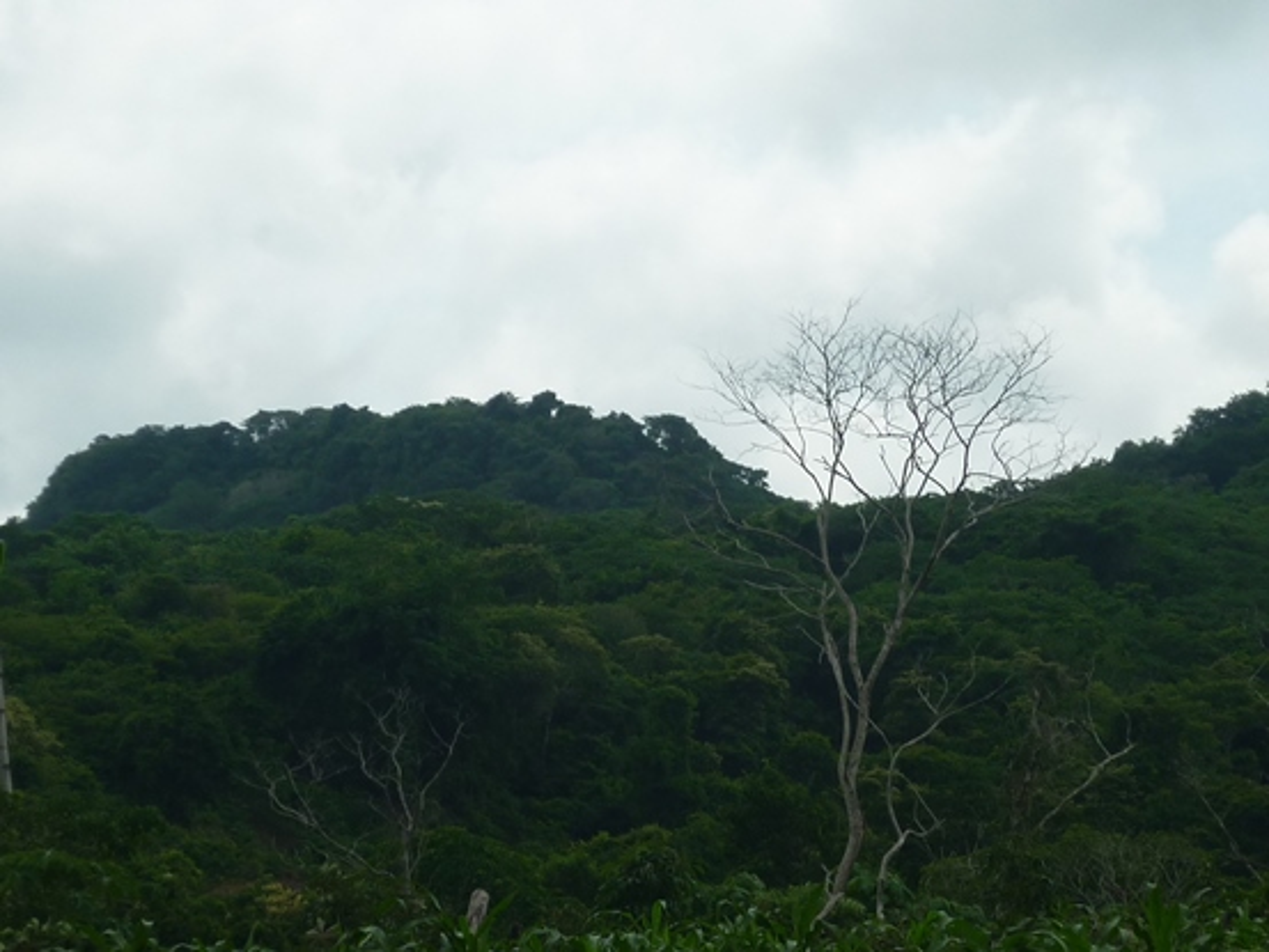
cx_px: 634
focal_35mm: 133
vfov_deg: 11.2
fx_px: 4877
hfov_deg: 14.8
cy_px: 476
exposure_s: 1/160
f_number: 11
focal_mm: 12.4
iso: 80
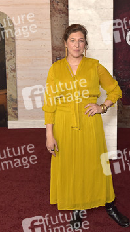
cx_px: 75
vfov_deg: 45.4
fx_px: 276
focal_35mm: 45
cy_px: 127
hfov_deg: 26.5
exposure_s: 1/250
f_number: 5.6
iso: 1000
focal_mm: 38
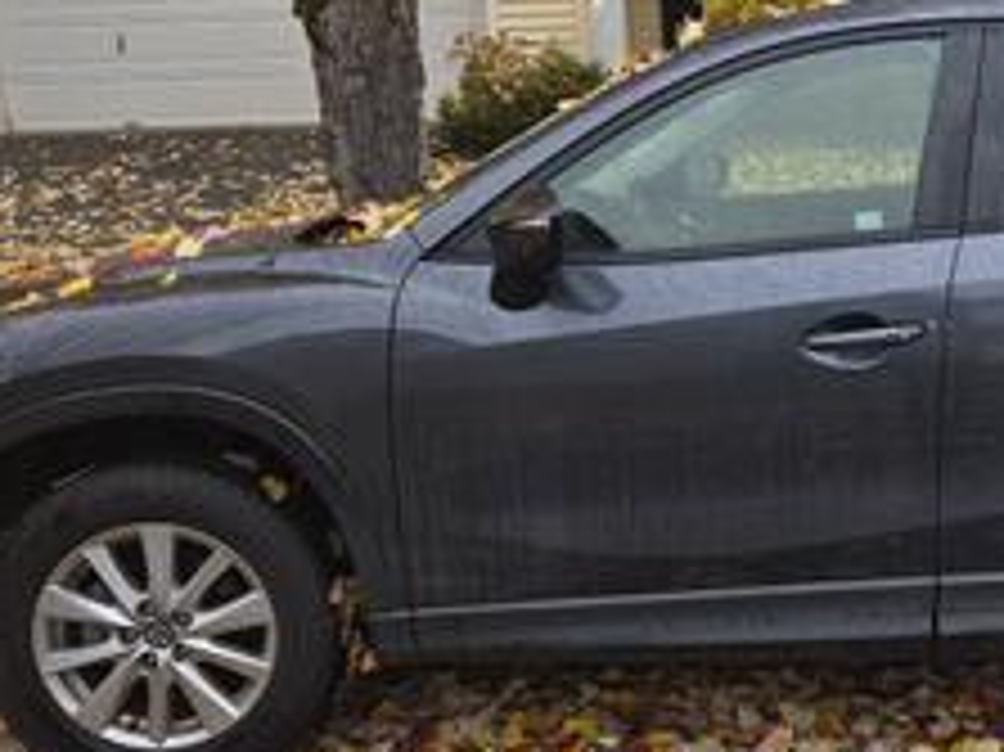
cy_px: 266
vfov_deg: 27.9
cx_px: 905
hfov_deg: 34.7
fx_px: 1507
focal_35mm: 52
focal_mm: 5.4
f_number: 1.8
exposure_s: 1/152
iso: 25
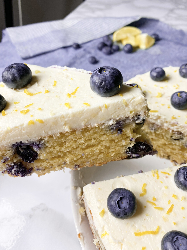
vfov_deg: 67.3
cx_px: 94
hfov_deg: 53.1
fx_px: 187
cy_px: 125
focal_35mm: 26
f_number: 1.8
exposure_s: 1/120
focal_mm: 4.25
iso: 50
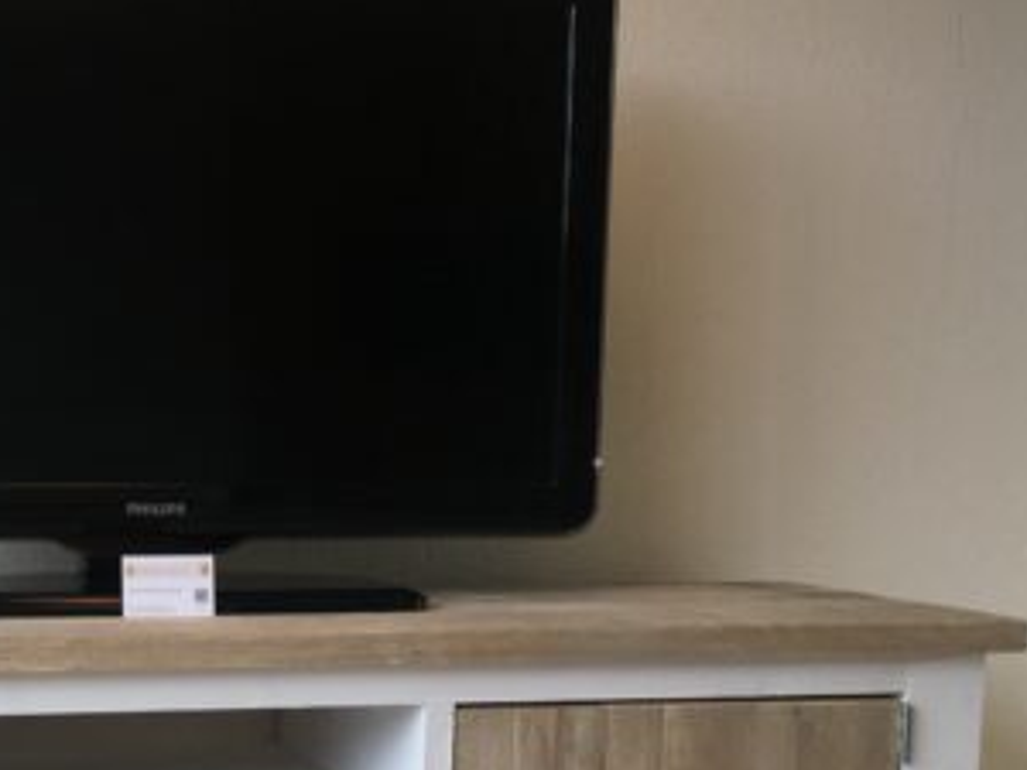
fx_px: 1721
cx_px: 106
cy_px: 592
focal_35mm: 58
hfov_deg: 31.7
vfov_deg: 24.9
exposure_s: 1/50
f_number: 2.2
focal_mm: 4.15
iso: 25
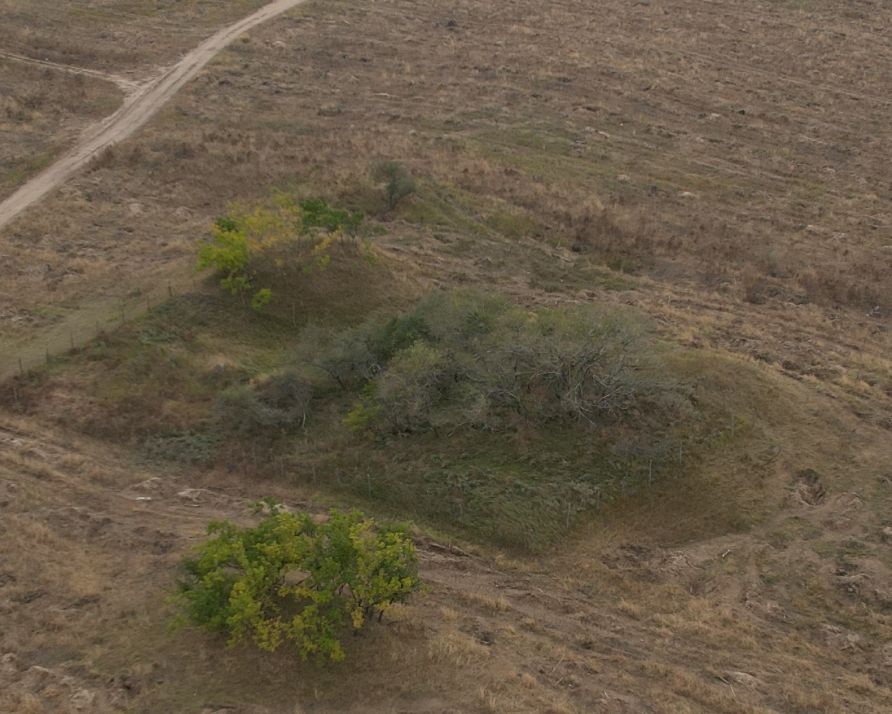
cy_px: 478
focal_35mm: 82
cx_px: 469
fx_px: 2164
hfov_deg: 23.3
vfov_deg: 18.7
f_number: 2.8
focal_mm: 8.38
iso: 110
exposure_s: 1/350
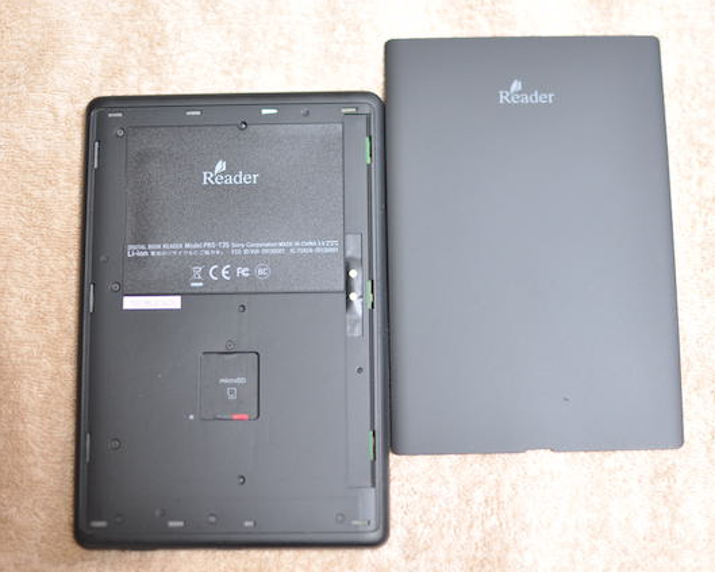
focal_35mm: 60
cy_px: 286
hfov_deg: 31.7
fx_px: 1260
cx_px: 366
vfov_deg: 25.6
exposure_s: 1/30
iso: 720
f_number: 1.8
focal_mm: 35
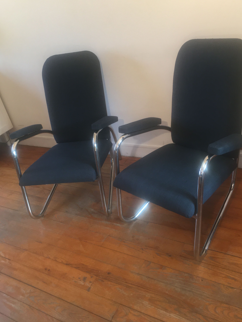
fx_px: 298
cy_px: 145
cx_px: 130
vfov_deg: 56.7
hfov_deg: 44.1
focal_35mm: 32
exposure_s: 1/33
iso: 80
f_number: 2.2
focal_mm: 4.15
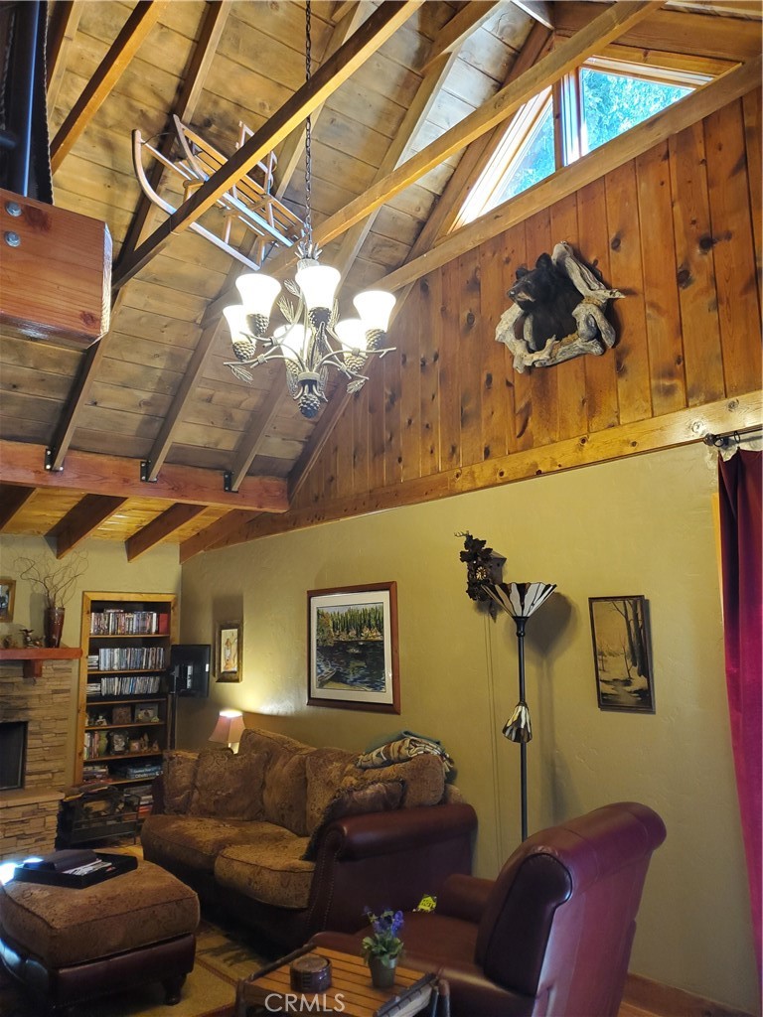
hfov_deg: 53.1
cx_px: 382
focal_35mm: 26
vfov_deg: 67.3
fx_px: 764
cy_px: 508
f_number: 1.5
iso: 200
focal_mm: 4.3
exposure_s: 1/40
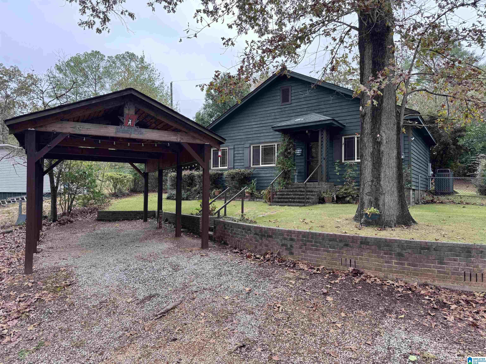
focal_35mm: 24
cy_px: 182
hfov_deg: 71.6
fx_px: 337
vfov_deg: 56.8
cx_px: 243
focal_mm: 6.76
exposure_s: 1/173
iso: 80
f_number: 1.78
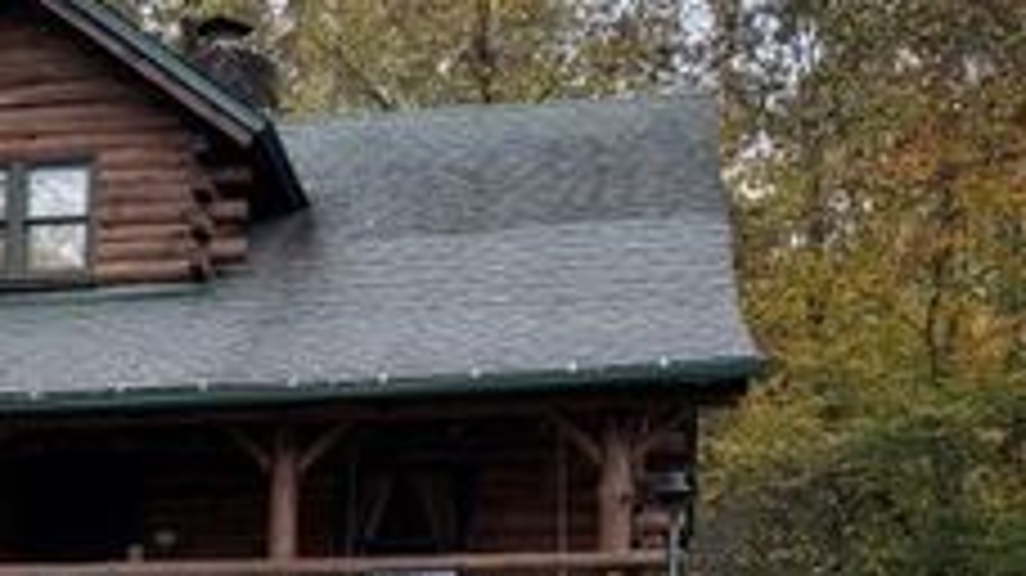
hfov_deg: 24.6
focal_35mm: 83
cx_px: 45
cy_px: 740
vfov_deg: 14.0
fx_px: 2257
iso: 100
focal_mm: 5.96
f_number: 1.6
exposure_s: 1/121
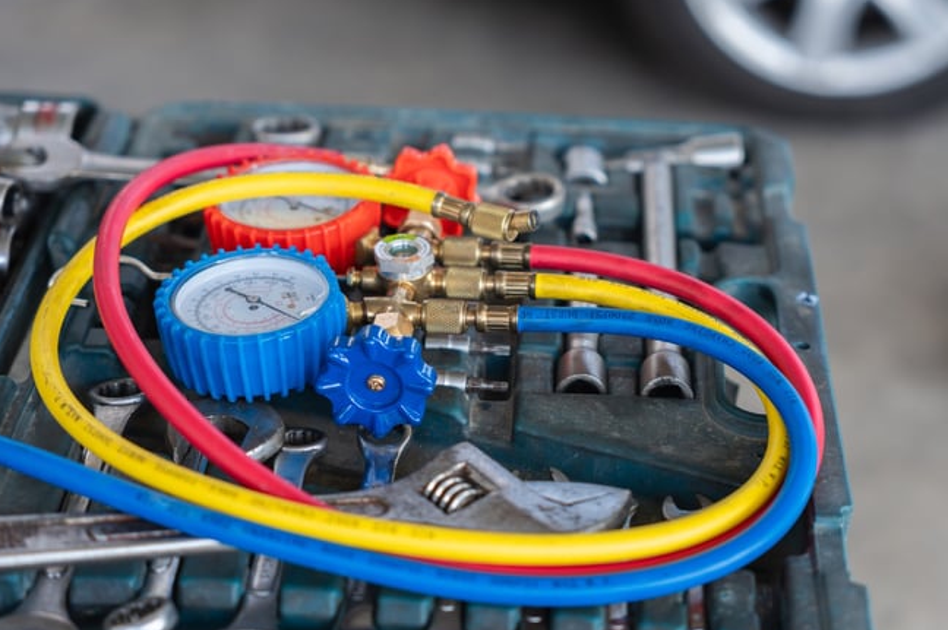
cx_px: 515
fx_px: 2184
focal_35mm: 83
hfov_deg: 24.5
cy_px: 295
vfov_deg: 16.4
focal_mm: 70
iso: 200
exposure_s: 1/200
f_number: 2.8
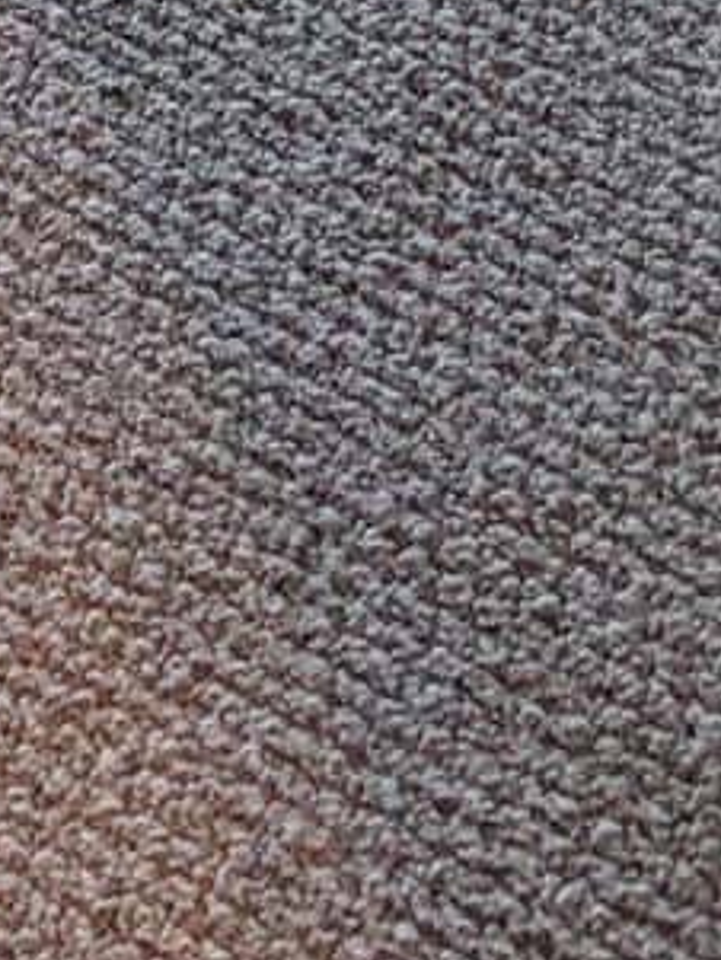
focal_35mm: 199
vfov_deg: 7.5
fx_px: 5523
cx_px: -552
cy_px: -2644
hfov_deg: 7.3
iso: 160
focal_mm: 5.96
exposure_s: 1/60
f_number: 1.6
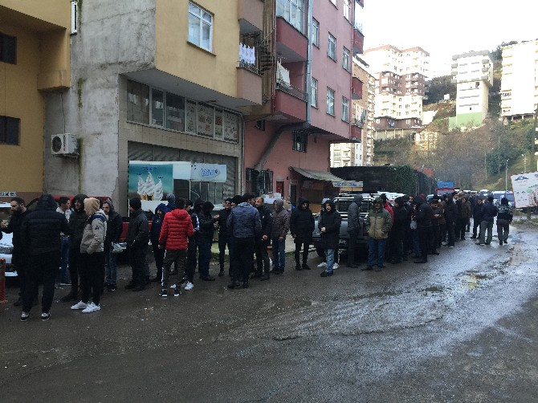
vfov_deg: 48.2
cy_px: 202
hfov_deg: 61.7
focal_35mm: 29
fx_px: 451
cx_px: 269
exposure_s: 1/33
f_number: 2.2
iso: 40
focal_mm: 4.15
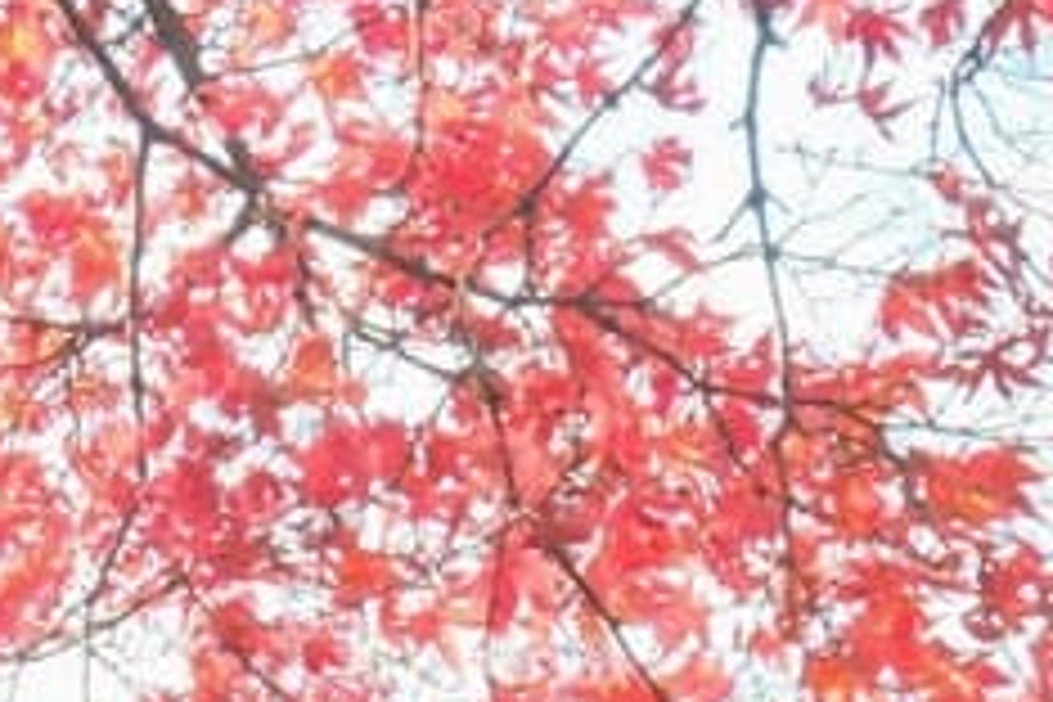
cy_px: 837
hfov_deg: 6.9
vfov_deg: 4.6
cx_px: -531
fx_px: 8657
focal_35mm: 296
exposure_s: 1/160
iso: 800
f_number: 7.1
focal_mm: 32
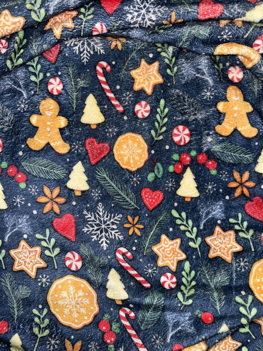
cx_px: 132
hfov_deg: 56.8
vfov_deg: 71.6
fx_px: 243
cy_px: 176
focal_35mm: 24
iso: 64
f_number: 1.78
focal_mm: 6.76
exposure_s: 1/44
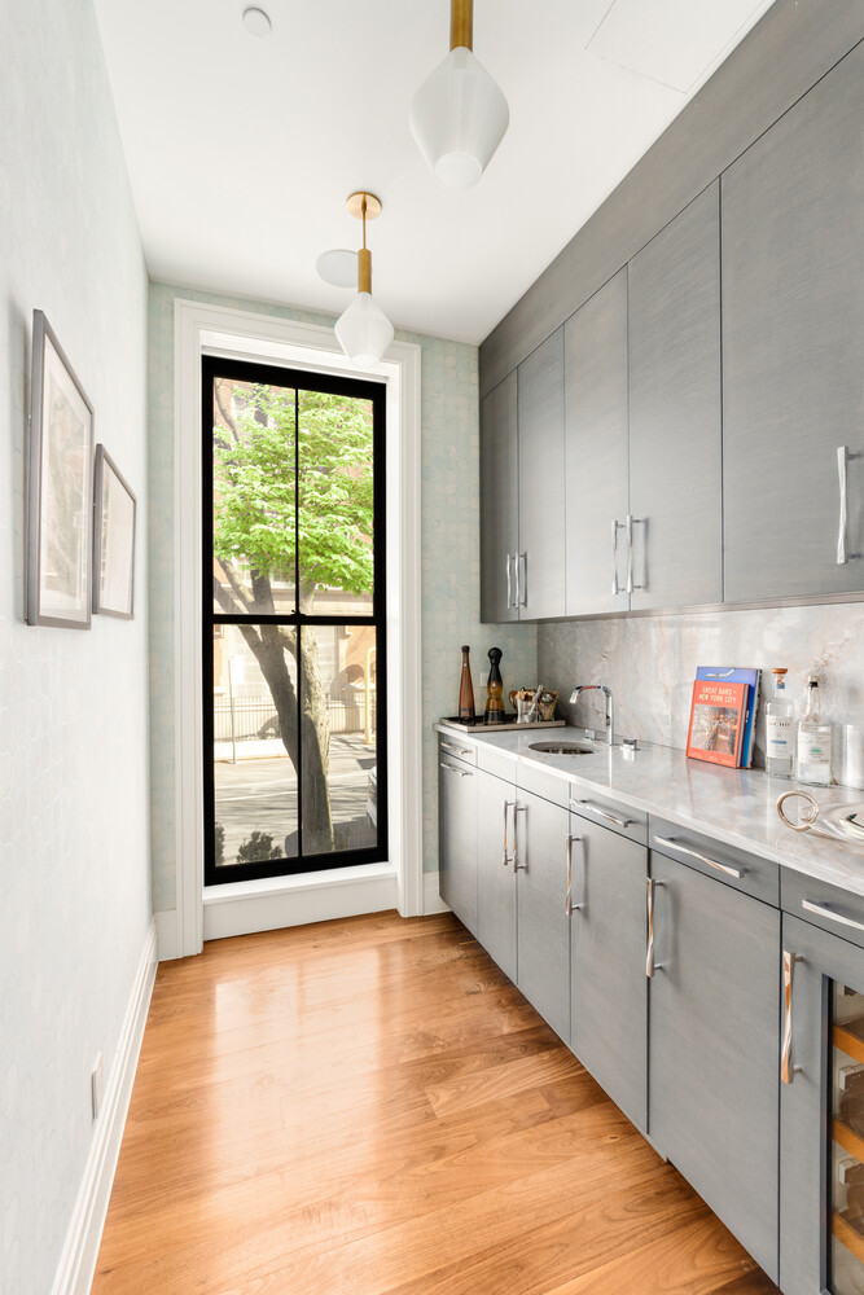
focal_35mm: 16
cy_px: 648
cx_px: 432
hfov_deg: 72.1
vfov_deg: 95.0
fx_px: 594
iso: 320
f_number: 11
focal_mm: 16.5
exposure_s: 1.3
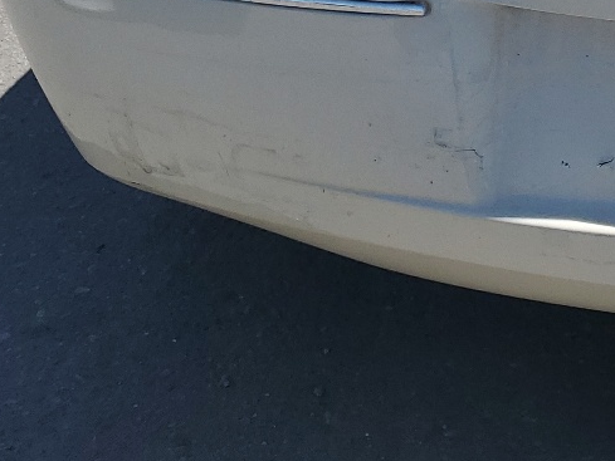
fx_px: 1511
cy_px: -229
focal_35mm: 85
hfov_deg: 20.7
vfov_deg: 15.9
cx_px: 831
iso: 50
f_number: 1.5
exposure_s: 1/5000
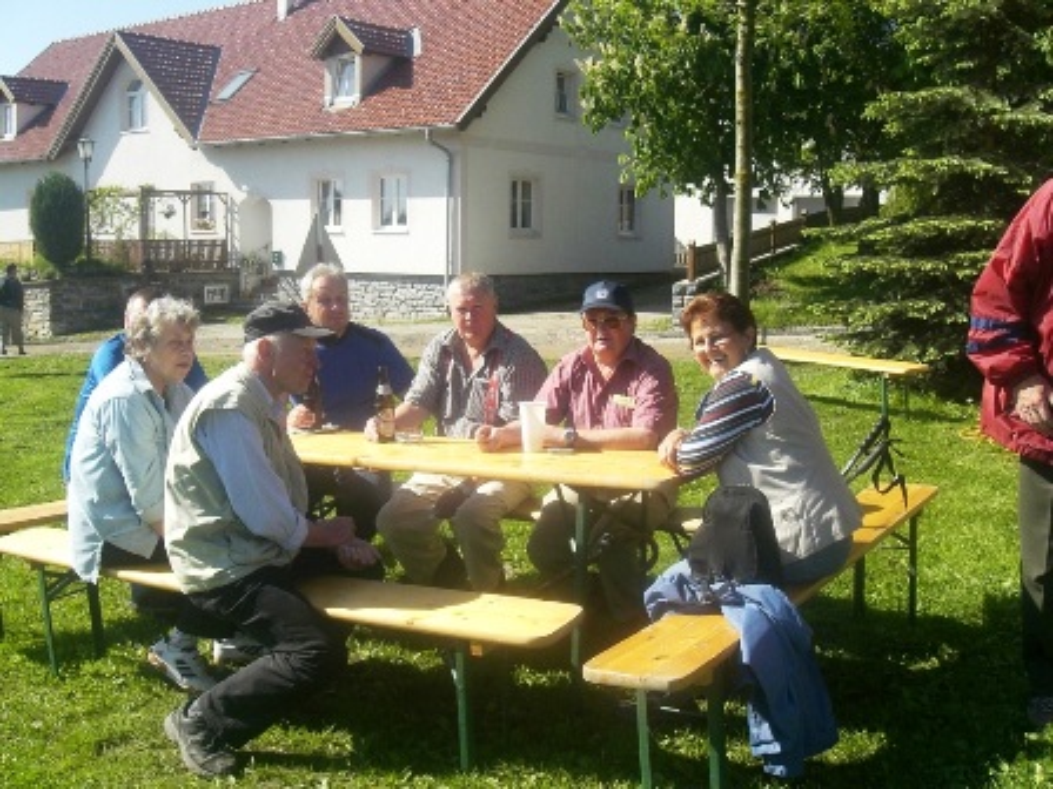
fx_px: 1156
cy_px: 394
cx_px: 526
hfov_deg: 49.0
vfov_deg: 37.7
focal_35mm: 38
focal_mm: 6.3
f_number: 4.4
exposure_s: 1/400
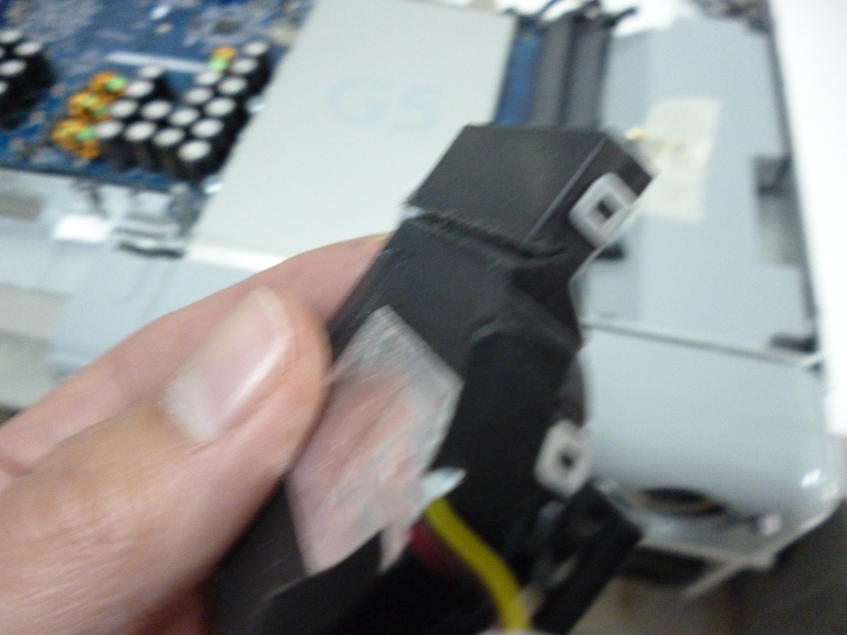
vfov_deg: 49.7
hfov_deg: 63.4
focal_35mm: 28
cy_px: 318
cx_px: 424
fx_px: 685
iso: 800
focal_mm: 5
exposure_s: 1/20
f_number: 3.1
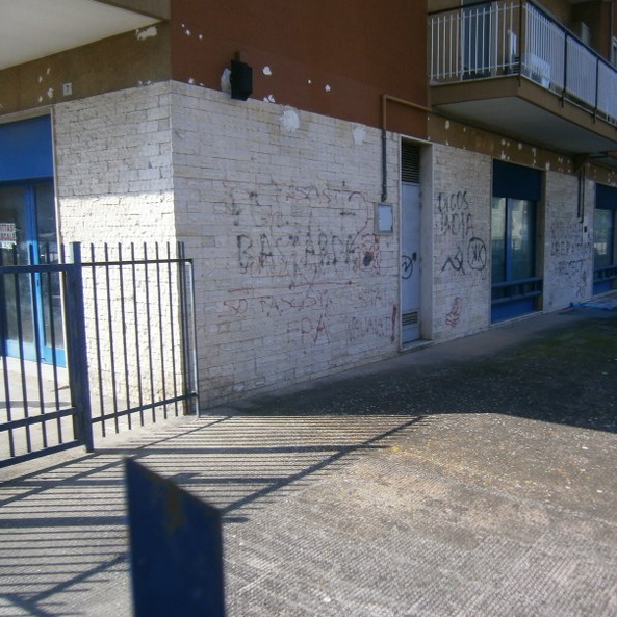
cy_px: 309
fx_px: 625
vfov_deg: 52.5
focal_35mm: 31
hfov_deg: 52.0
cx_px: 381
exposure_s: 1/80
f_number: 8
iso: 80
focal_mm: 4.7
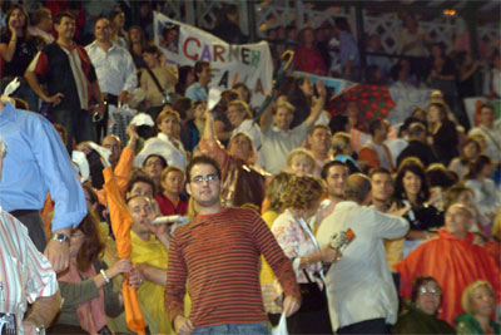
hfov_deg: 16.8
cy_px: 168
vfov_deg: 11.3
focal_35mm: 122
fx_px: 1691
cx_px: 250
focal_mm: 81
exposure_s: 1/60
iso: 1600
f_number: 5.6
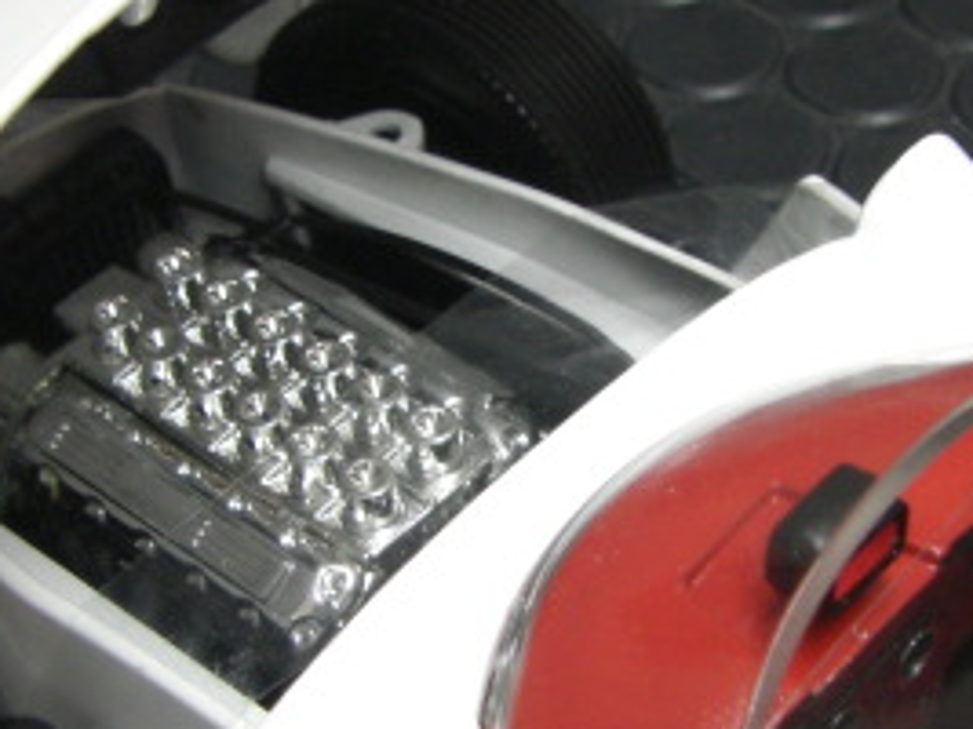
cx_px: 532
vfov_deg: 16.2
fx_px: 2557
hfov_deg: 21.5
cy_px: 463
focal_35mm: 91
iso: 200
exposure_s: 1/25
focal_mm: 6.3
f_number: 3.4
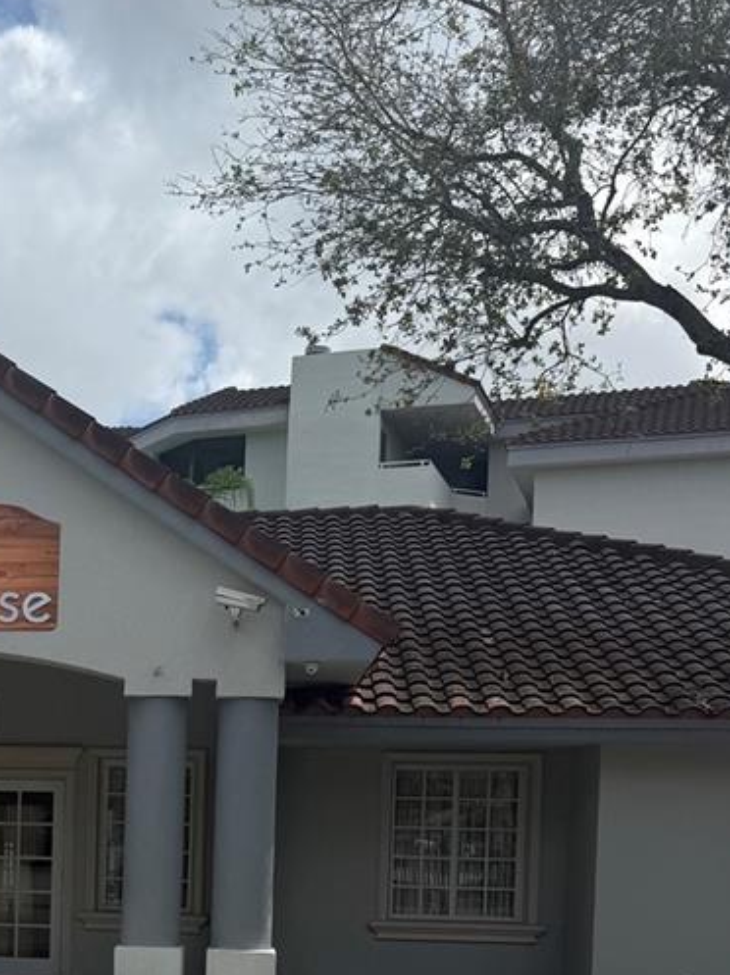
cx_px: -24
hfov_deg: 23.9
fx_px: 1633
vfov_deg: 31.7
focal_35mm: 58
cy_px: 873
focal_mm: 6.76
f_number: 1.78
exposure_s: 1/7353
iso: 80
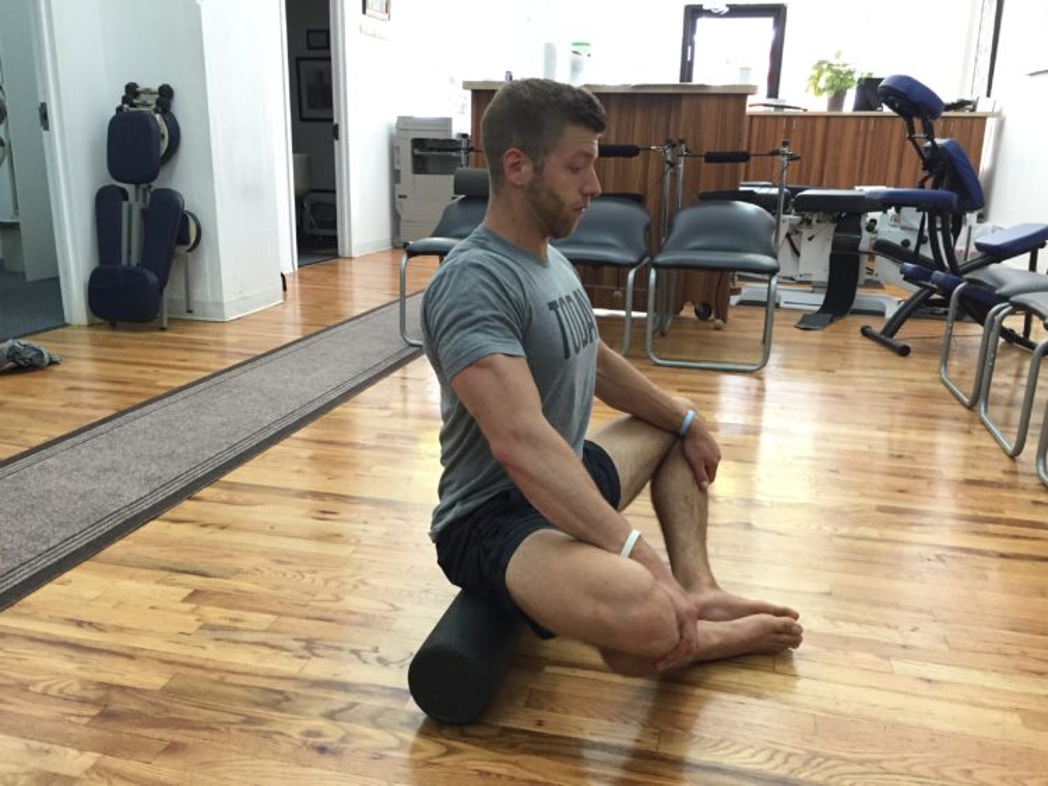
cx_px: 524
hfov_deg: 61.6
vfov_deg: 48.3
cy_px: 393
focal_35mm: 29
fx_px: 878
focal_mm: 4.15
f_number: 2.2
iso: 200
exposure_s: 1/30
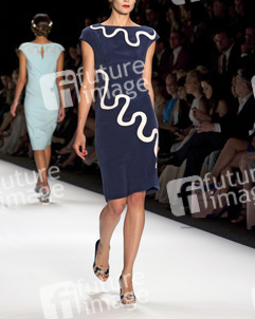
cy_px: 138
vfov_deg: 11.5
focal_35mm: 168
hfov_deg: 9.2
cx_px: 125
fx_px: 1587
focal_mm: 135
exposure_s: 1/250
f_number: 7.1
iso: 1600
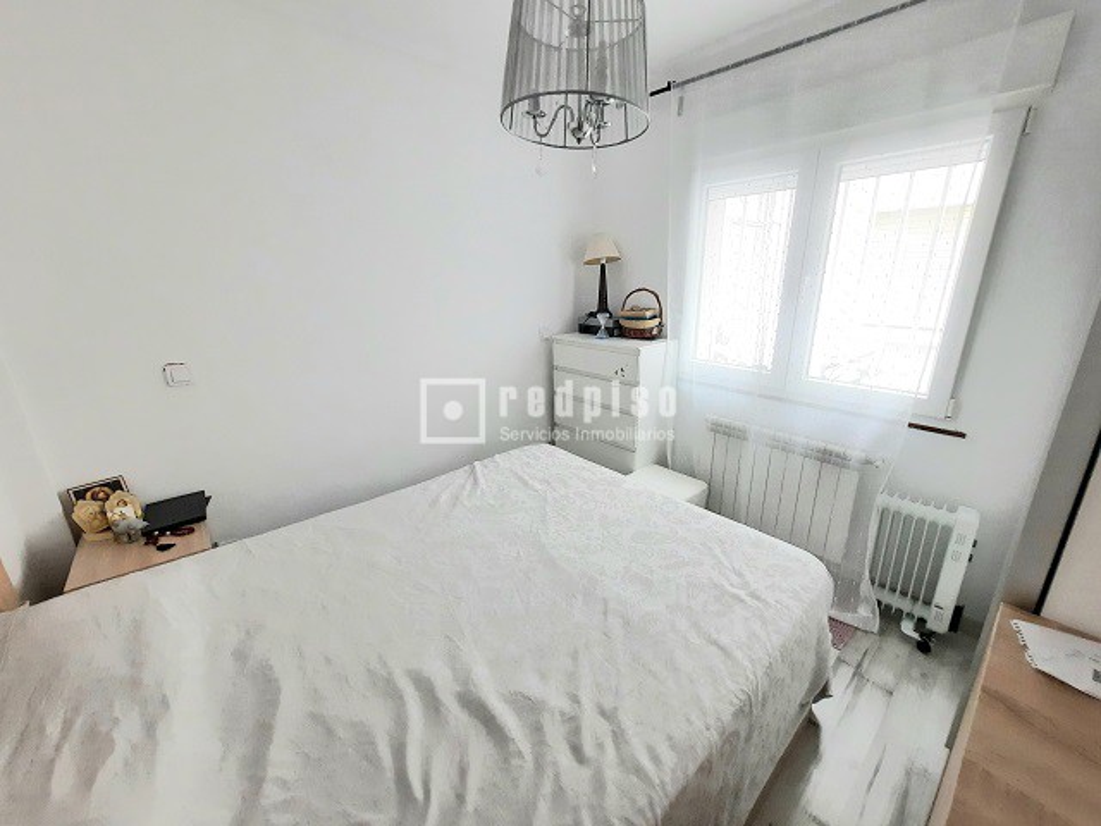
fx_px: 413
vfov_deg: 89.9
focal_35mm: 13
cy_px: 413
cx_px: 550
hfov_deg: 106.2
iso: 250
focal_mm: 1.74
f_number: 2.2
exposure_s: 1/25
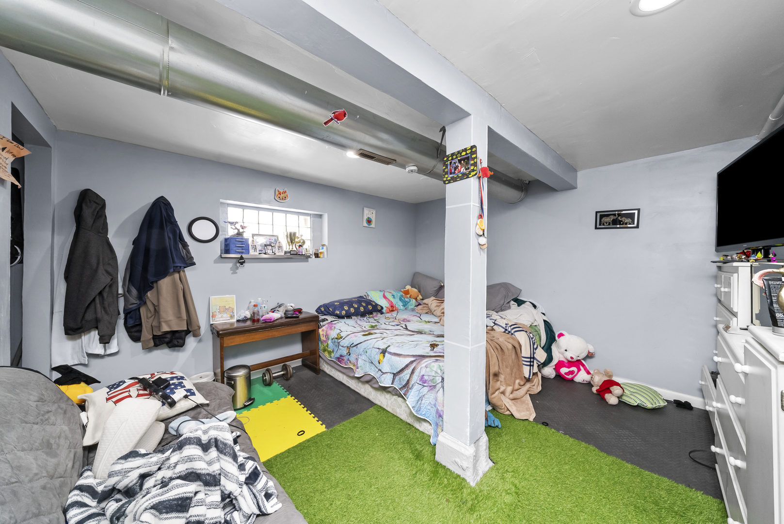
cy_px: 262
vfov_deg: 90.1
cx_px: 392
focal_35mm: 12
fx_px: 261
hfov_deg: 112.6
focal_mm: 12
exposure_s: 1/2
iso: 640
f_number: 10
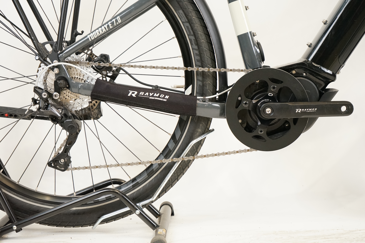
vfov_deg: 19.5
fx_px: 710
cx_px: 182
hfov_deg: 28.8
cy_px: 122
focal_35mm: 70
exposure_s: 1/200
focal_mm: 70
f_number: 5.6
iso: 3200
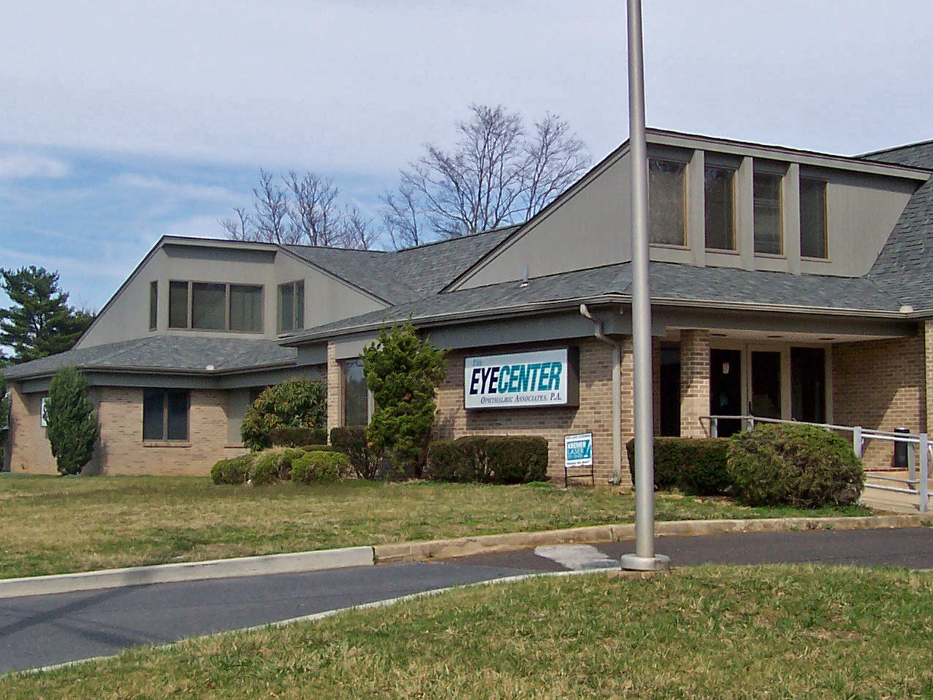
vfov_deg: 24.8
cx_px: 422
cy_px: 293
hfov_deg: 32.7
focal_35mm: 59
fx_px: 1591
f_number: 5.6
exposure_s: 1/750
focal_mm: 5.6
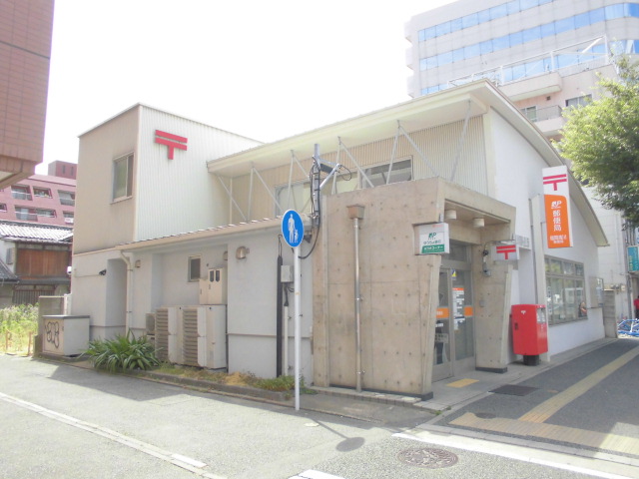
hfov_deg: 67.3
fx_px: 480
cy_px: 240
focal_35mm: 26
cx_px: 320
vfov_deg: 53.1
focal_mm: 4.6
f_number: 3.5
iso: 100
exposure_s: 1/200
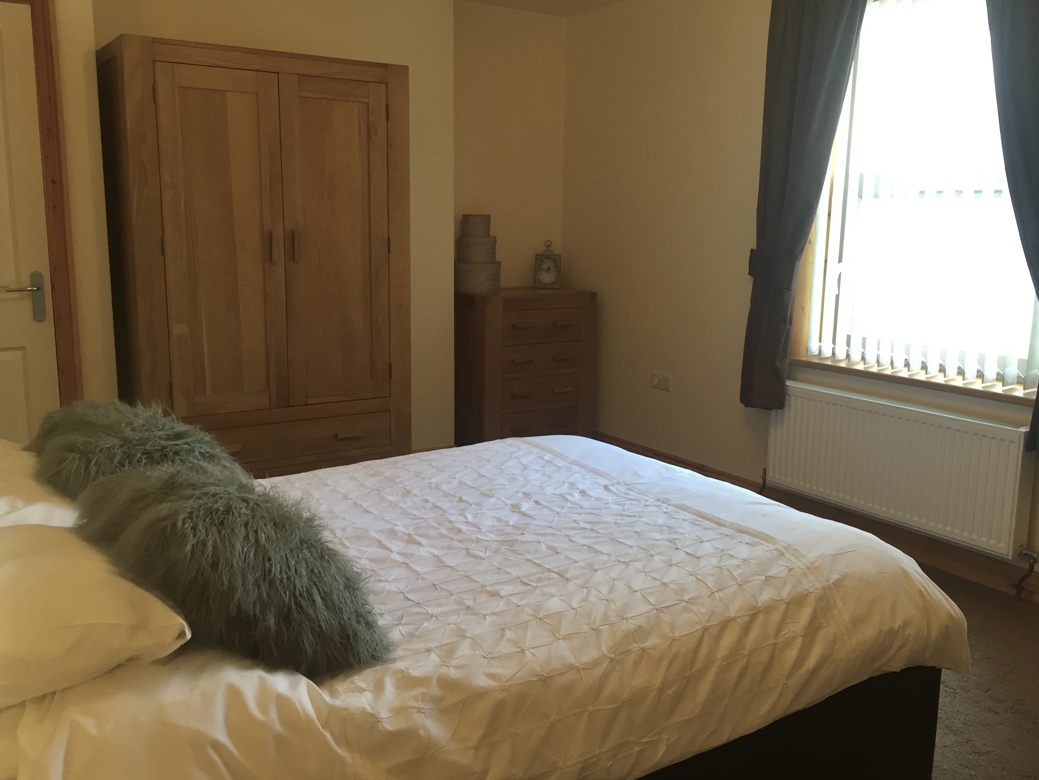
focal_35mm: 31
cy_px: 390
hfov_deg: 58.3
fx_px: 931
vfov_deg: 45.4
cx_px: 532
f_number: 2.2
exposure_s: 1/33
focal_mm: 4.15
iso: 50
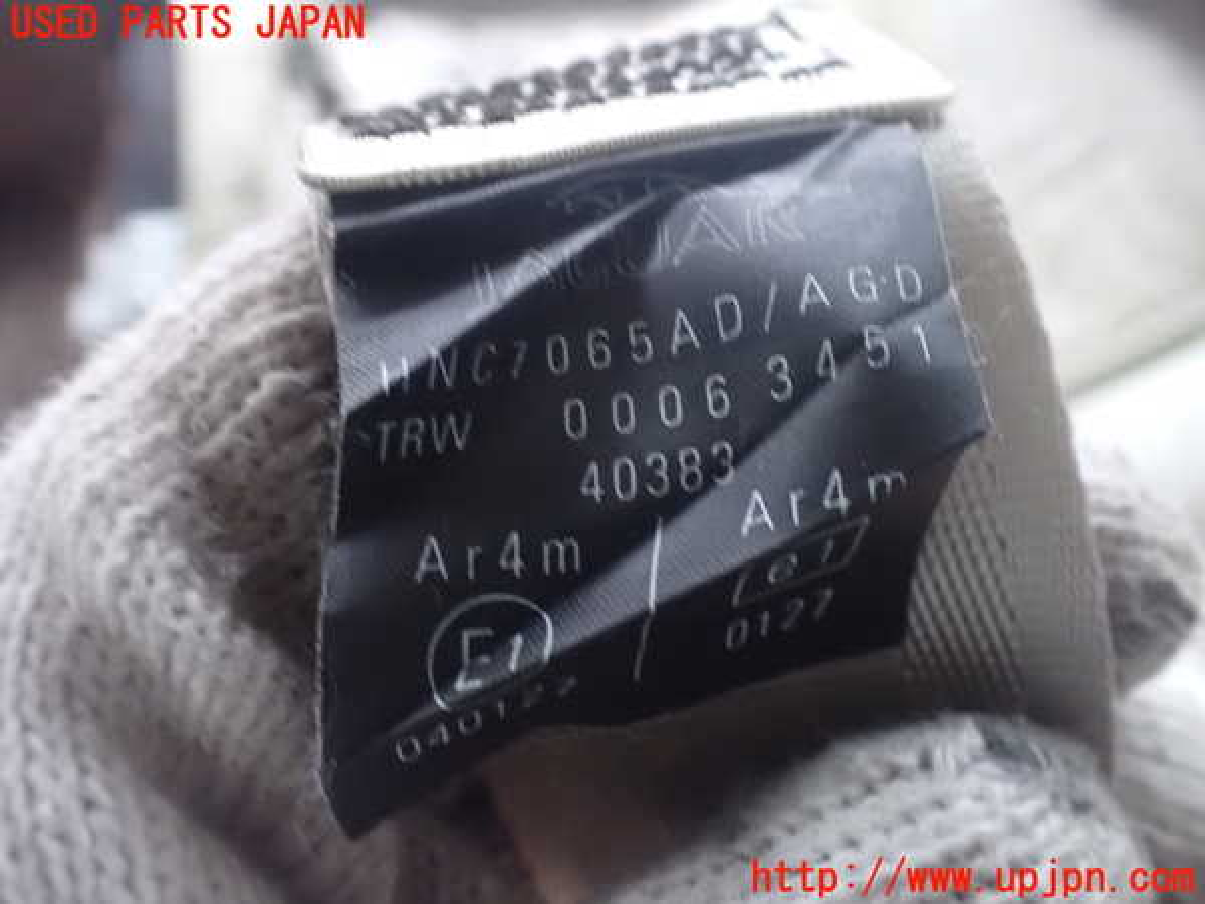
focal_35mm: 30
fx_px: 1044
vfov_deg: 46.8
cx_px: 602
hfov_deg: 60.0
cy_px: 452
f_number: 2.3
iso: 1600
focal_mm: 5.4
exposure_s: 1/25
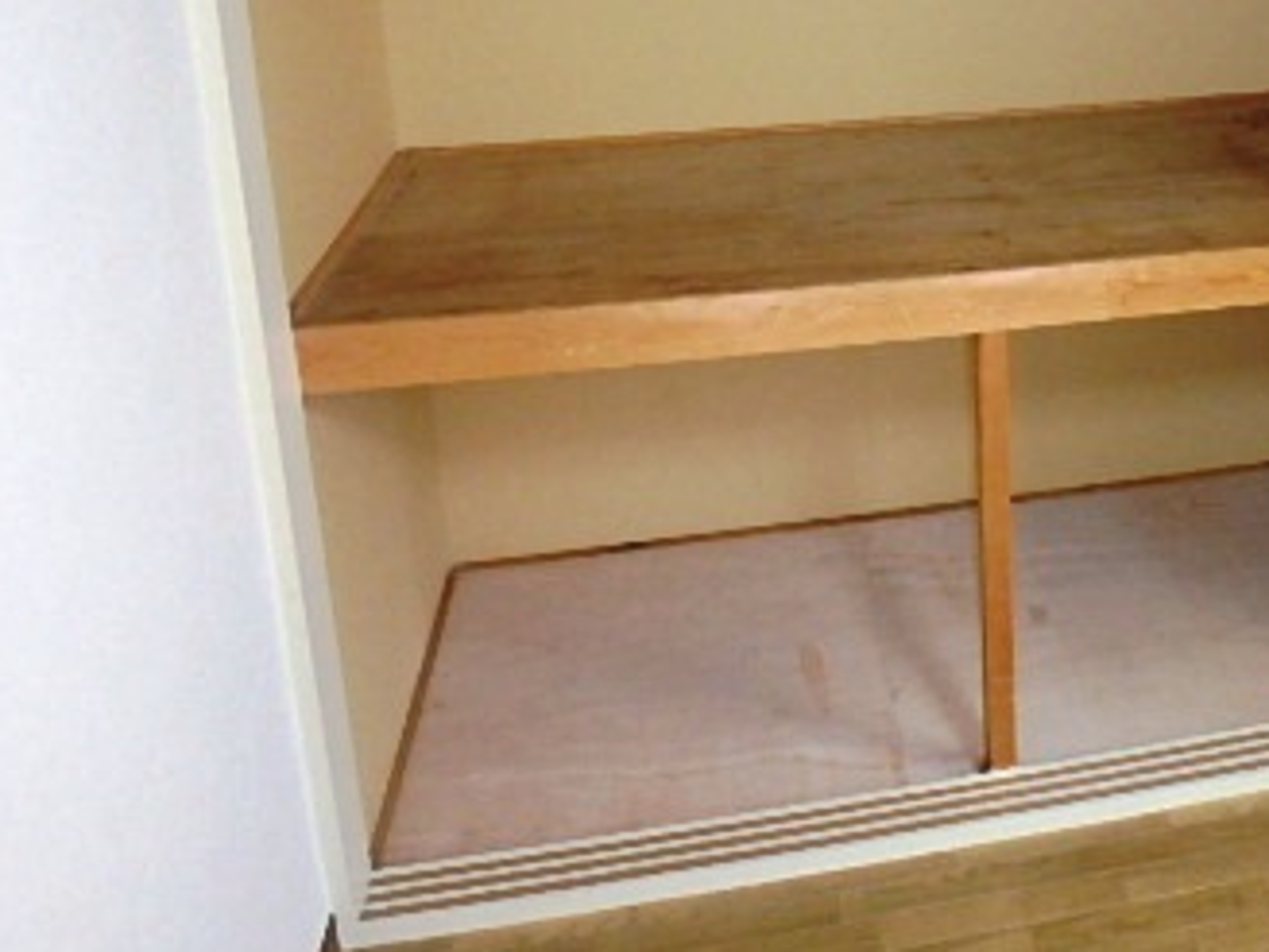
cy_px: 120
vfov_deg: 33.5
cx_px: 1134
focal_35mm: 41
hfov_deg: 42.2
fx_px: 1503
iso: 400
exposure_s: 1/30
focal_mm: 3.7
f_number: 3.5
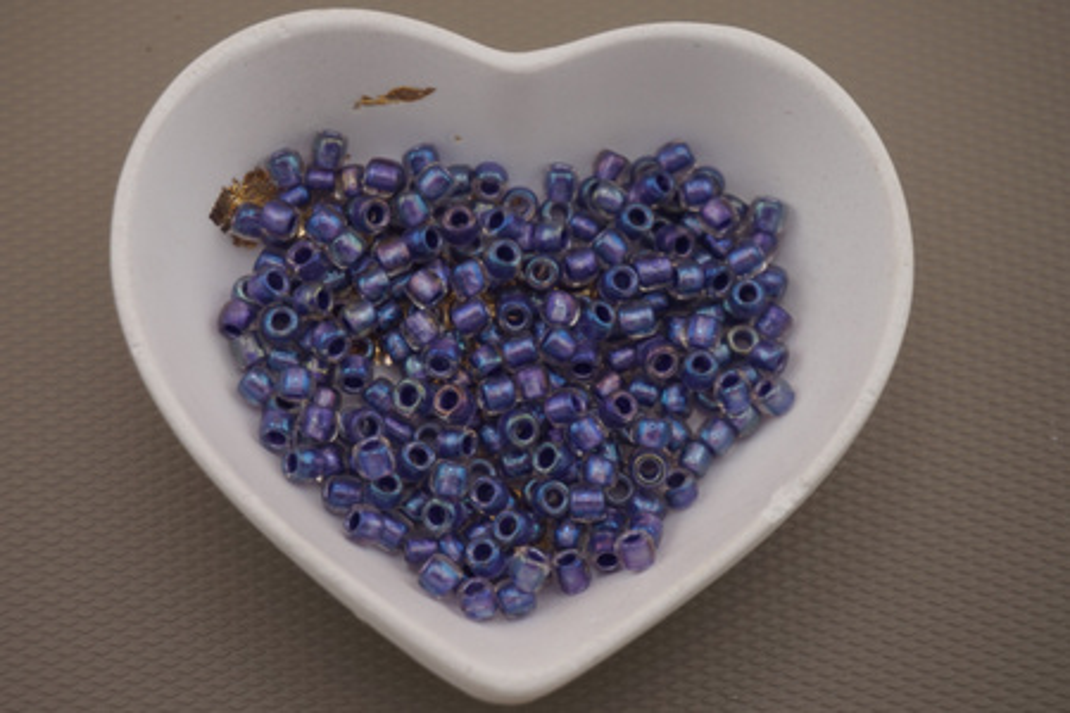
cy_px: 356
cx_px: 535
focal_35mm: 70
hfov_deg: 28.6
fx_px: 2095
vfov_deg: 19.3
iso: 100
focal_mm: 47
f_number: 6.3
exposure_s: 1/80
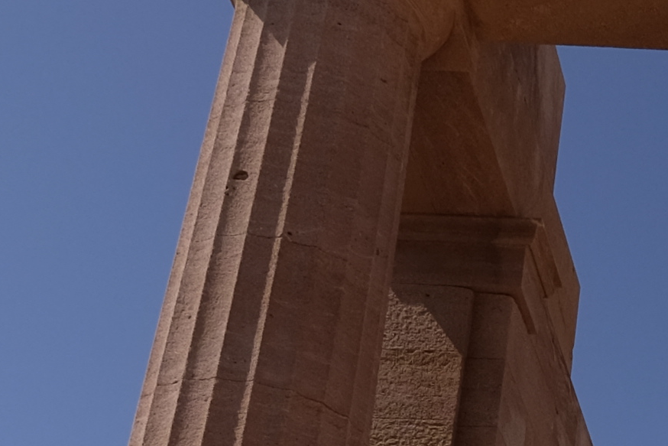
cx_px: 1030
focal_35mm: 84
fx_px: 1559
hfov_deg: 20.4
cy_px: 612
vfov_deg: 15.3
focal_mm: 10
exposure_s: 1/3200
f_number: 4
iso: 200
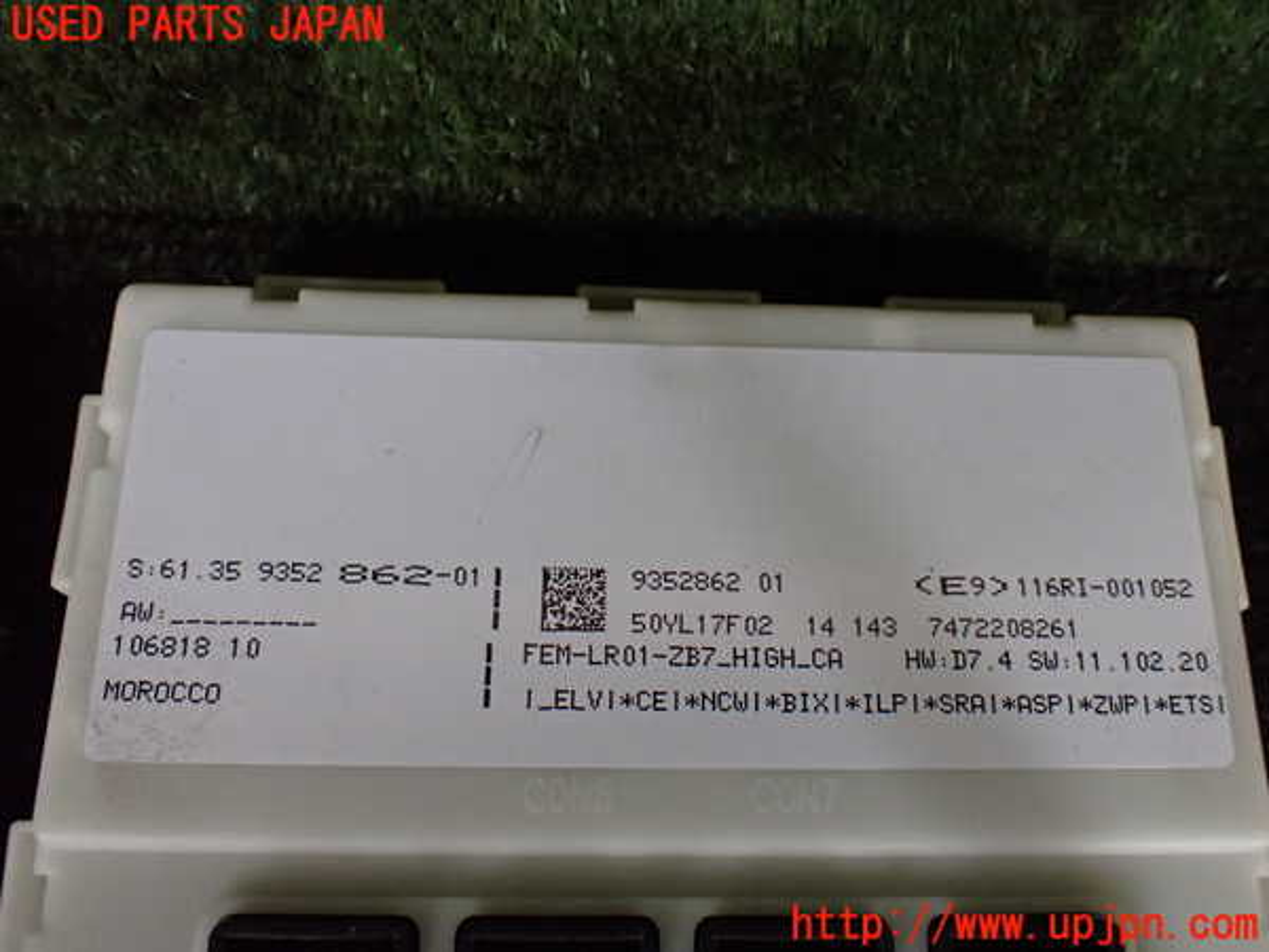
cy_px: 476
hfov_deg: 60.0
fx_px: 1100
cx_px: 634
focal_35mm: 30
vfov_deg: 46.8
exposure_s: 1/125
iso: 800
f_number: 2.3
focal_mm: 5.4
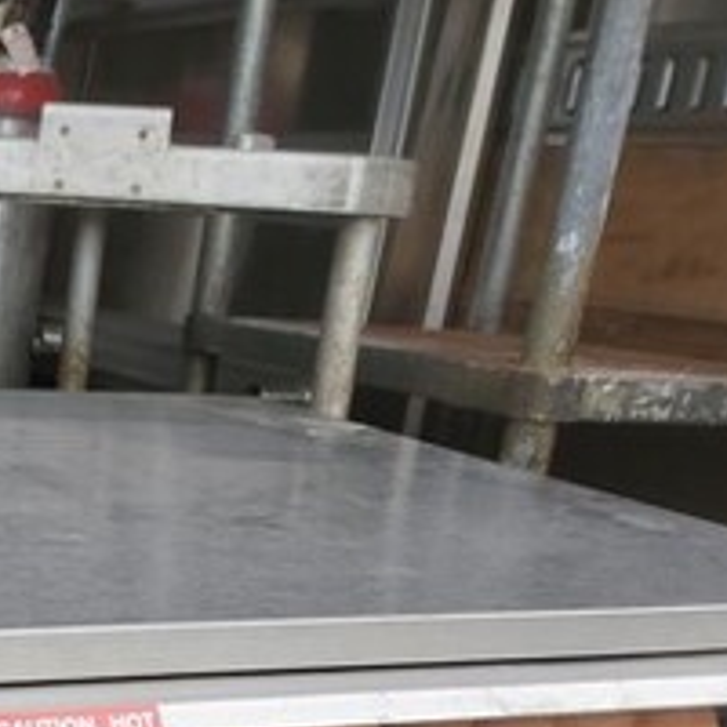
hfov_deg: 21.5
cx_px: -291
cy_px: 818
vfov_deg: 23.1
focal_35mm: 70
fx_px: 1663
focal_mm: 4.3
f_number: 2.4
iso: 50
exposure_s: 1/396
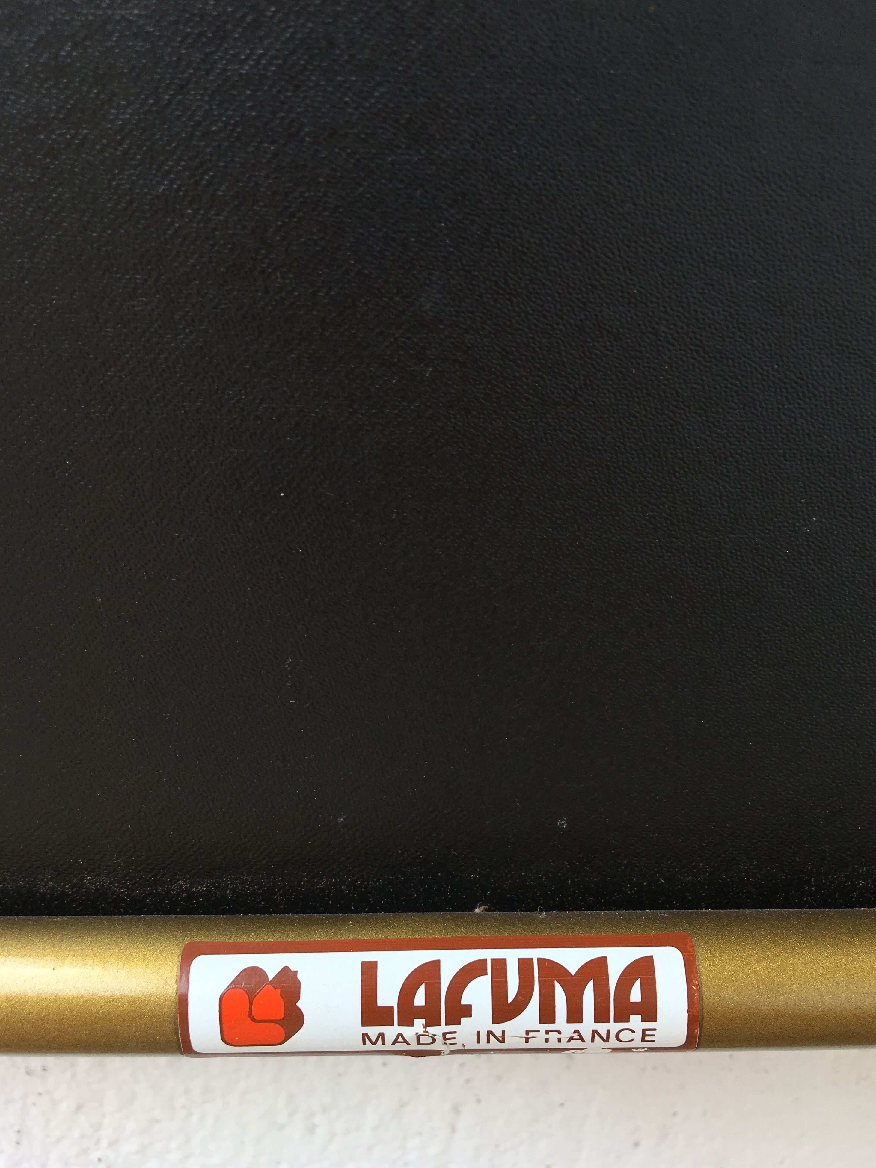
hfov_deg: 46.8
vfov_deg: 60.0
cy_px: 589
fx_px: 1012
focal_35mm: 30
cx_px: 445
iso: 25
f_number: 2.2
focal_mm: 4.15
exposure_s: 1/388
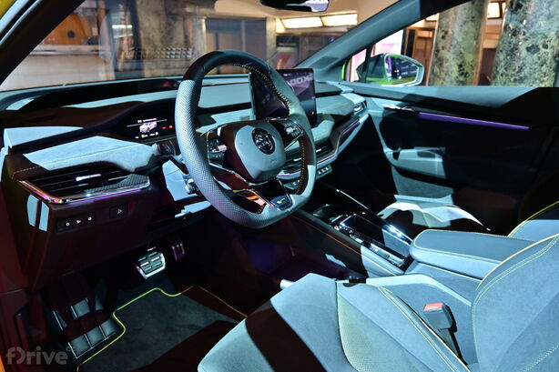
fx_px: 373
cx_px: 280
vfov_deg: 53.1
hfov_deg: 73.8
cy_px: 186
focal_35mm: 24
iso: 1000
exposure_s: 1/25
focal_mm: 16
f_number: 3.5
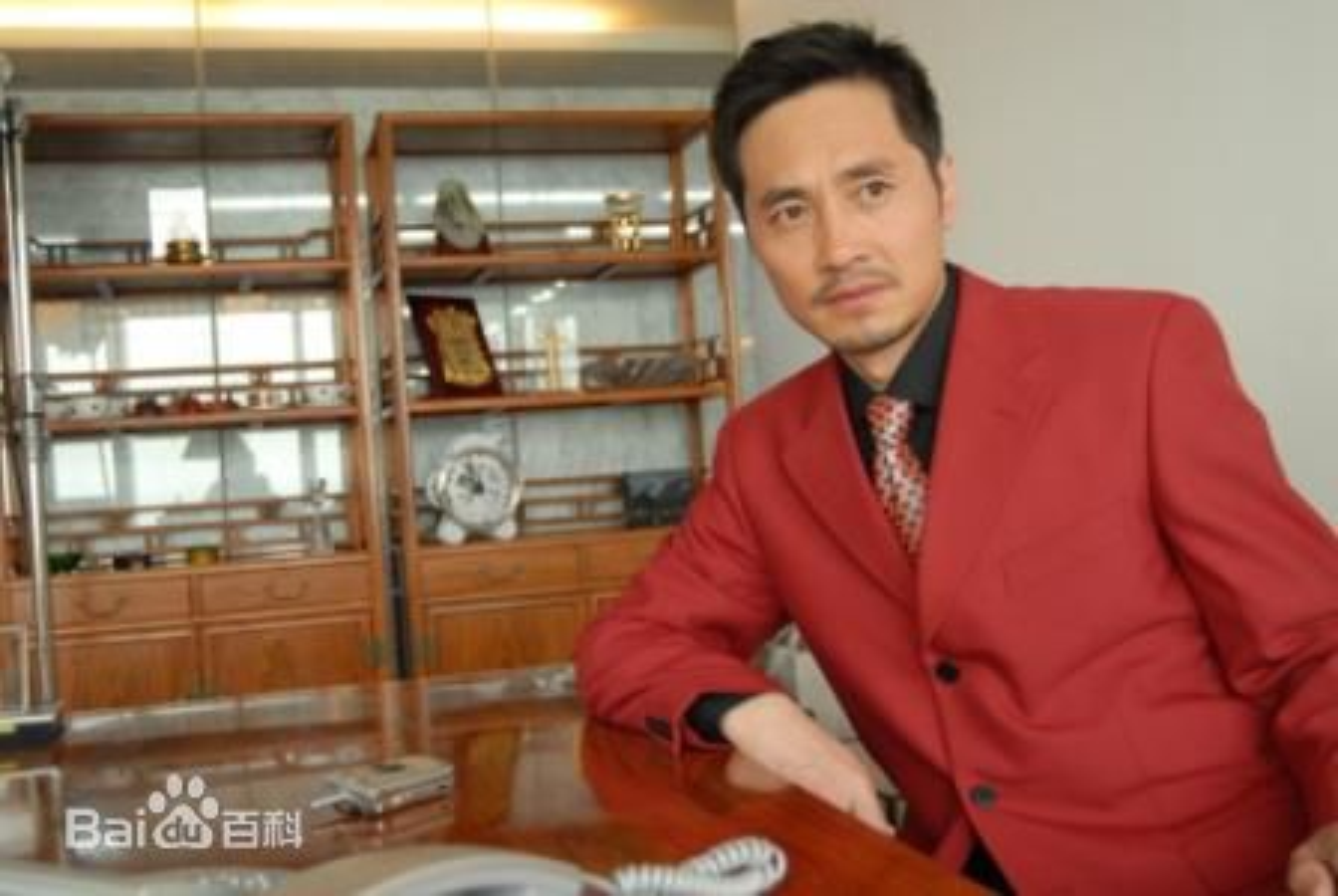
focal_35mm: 39
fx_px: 1451
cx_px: 669
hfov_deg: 49.5
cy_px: 448
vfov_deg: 34.3
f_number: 4.2
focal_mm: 26
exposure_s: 1/80
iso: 640
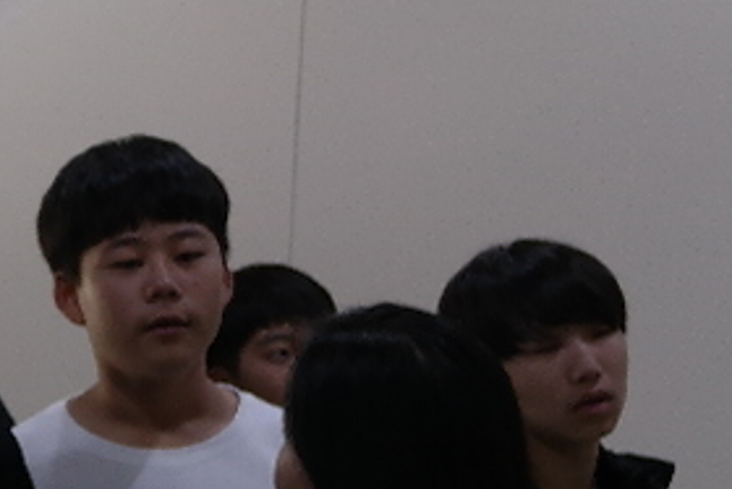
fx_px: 3763
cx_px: -758
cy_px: 505
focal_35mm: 185
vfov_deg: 7.4
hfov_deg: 10.2
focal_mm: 20
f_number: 3.5
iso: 200
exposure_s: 1/40
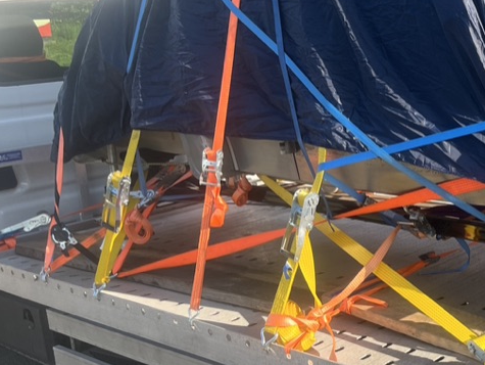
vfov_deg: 26.1
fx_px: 785
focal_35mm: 56
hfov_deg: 31.0
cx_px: 519
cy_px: 188
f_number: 1.6
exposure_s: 1/878
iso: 50
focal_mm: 5.1
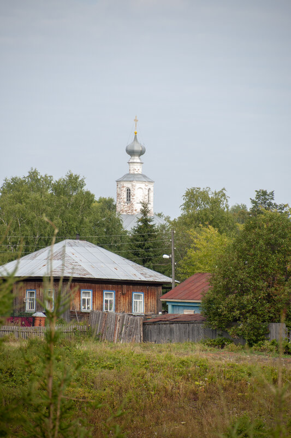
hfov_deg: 4.7
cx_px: 146
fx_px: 3551
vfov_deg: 7.0
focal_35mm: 292
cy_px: 219
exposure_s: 1/1000
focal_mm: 195
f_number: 8
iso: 640
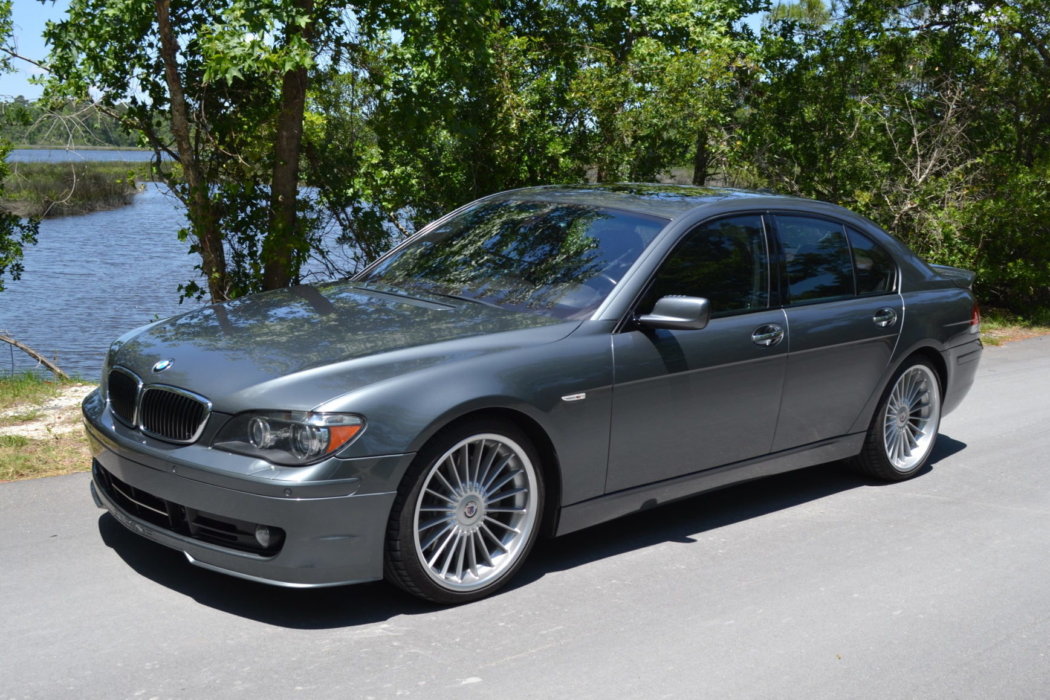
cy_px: 350
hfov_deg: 57.2
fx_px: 963
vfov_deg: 40.0
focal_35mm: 33
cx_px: 525
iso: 100
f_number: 7.1
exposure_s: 1/200
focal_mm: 22
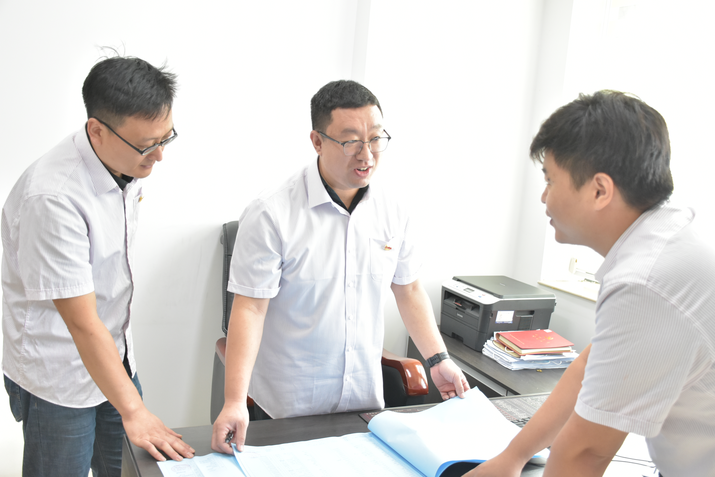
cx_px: 358
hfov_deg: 55.1
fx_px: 685
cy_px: 238
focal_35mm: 34
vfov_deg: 38.4
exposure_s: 1/80
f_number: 3.8
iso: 1100
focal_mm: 23
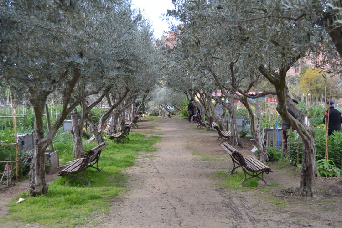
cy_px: 114
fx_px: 456
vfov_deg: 28.1
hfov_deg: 41.1
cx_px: 171
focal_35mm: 48
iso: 110
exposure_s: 1/125
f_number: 5.6
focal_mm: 32
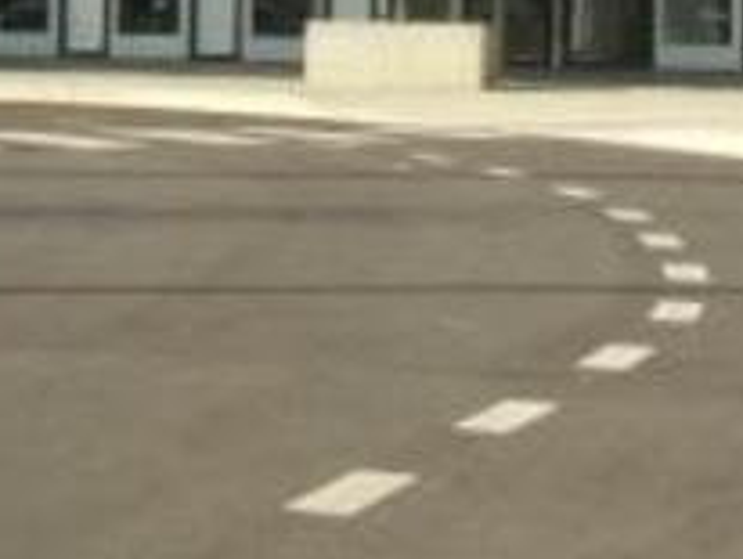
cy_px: -274
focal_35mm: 152
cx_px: 480
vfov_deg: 9.5
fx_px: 3266
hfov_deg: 13.0
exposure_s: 1/640
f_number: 5
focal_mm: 8.2
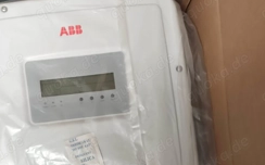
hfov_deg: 49.0
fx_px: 289
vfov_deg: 29.2
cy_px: 177
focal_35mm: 40
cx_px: 106
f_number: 1.7
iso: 640
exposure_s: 1/50
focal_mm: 5.35
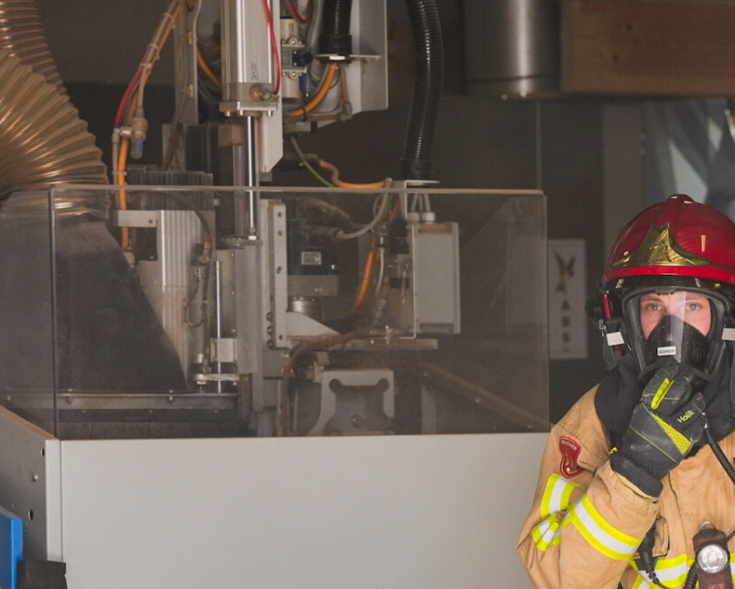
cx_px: 789
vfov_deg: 5.7
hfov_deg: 7.1
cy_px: 550
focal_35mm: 271
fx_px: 5898
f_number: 5
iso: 250
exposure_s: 1/160
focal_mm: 124
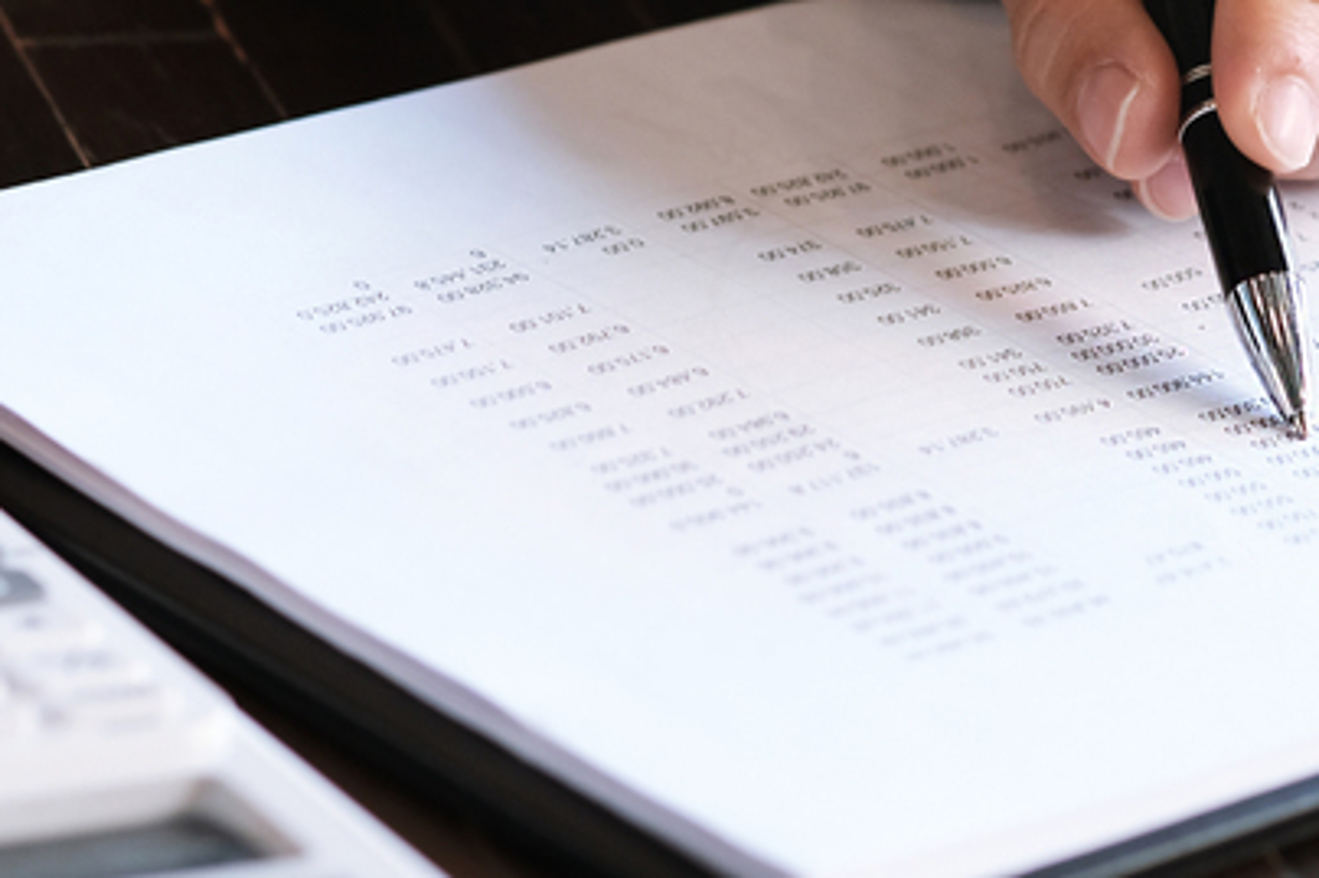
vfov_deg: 6.1
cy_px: 73
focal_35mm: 223
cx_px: 597
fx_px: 8167
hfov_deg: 9.2
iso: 400
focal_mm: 60
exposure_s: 1/80
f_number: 2.8
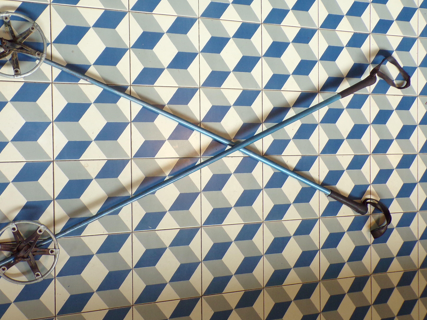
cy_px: 144
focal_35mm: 36
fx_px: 444
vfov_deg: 39.6
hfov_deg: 51.3
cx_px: 207
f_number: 3.1
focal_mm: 5
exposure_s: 1/34
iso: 183
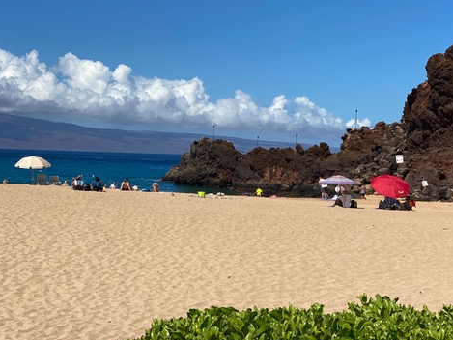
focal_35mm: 71
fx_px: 929
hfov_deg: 27.4
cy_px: 146
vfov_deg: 20.7
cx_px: 196
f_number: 2
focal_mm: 6
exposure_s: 1/2660
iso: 20
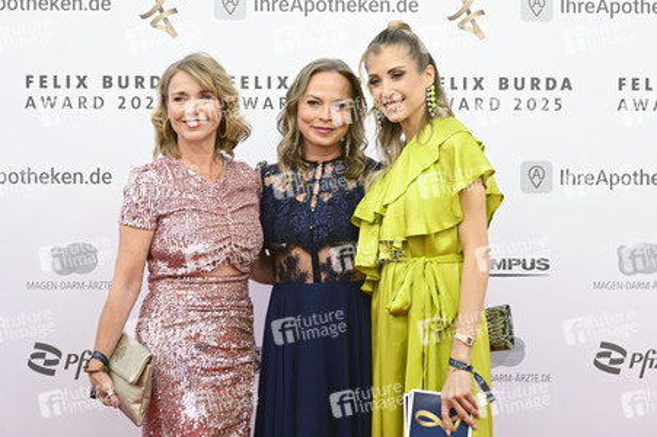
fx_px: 857
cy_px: 218
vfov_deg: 28.6
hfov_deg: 41.9
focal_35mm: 47
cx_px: 328
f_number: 6.3
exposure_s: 1/200
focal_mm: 47
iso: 250
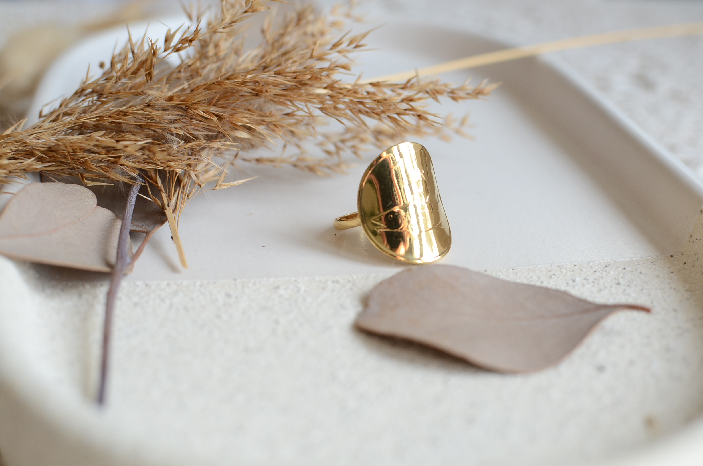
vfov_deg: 25.6
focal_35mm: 52
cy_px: 233
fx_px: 1023
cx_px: 352
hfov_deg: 37.9
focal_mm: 35
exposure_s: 1/125
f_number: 5.6
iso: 400
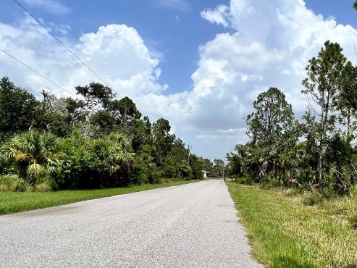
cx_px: 256
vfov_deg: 51.3
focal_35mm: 27
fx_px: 279
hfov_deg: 62.5
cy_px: 141
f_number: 1.8
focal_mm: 1.57
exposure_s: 1/3215
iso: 32
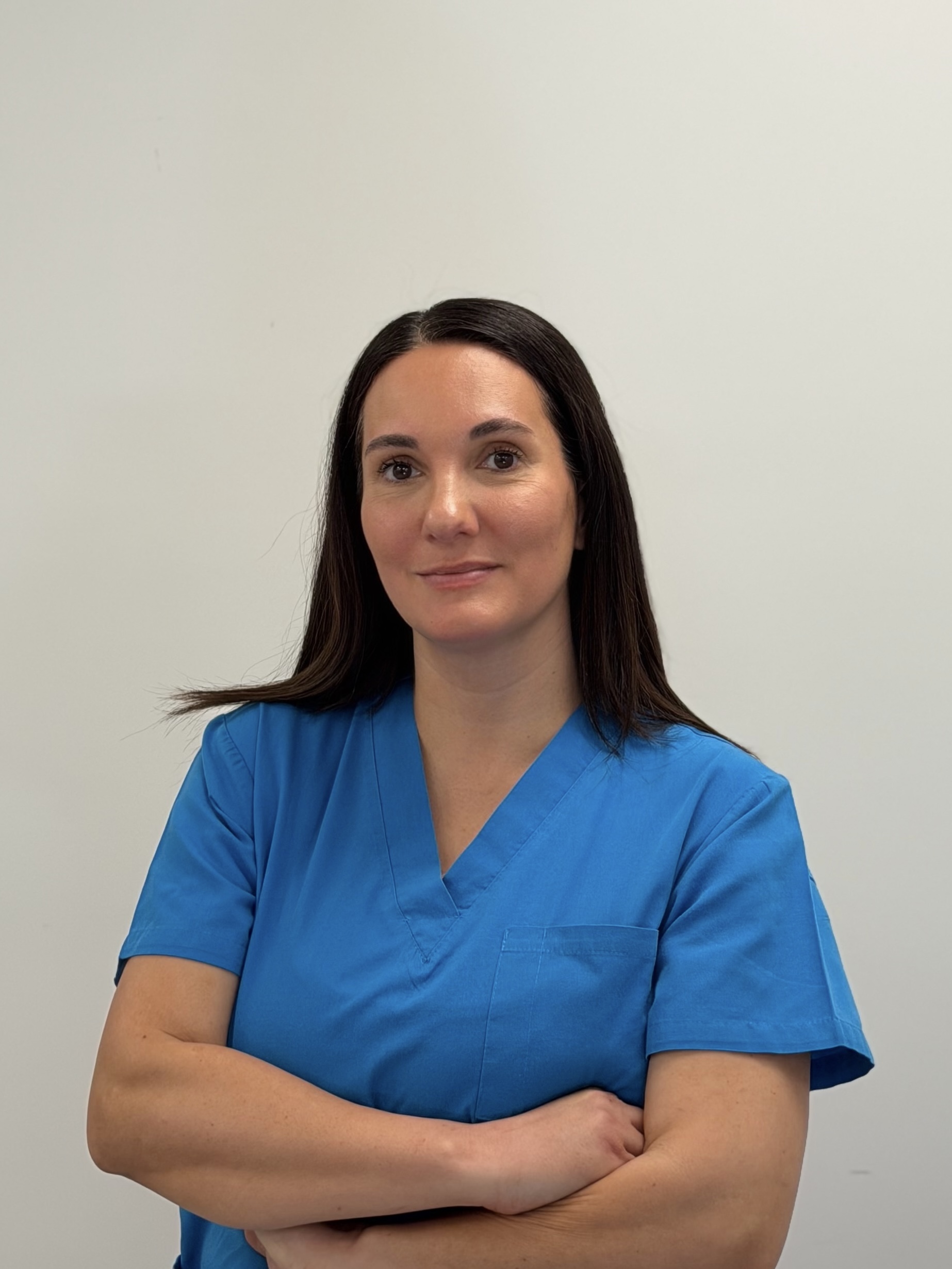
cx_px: 476
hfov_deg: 30.3
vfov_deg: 39.7
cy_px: 634
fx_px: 1760
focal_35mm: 48
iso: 50
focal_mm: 6.76
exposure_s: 1/141
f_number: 1.78
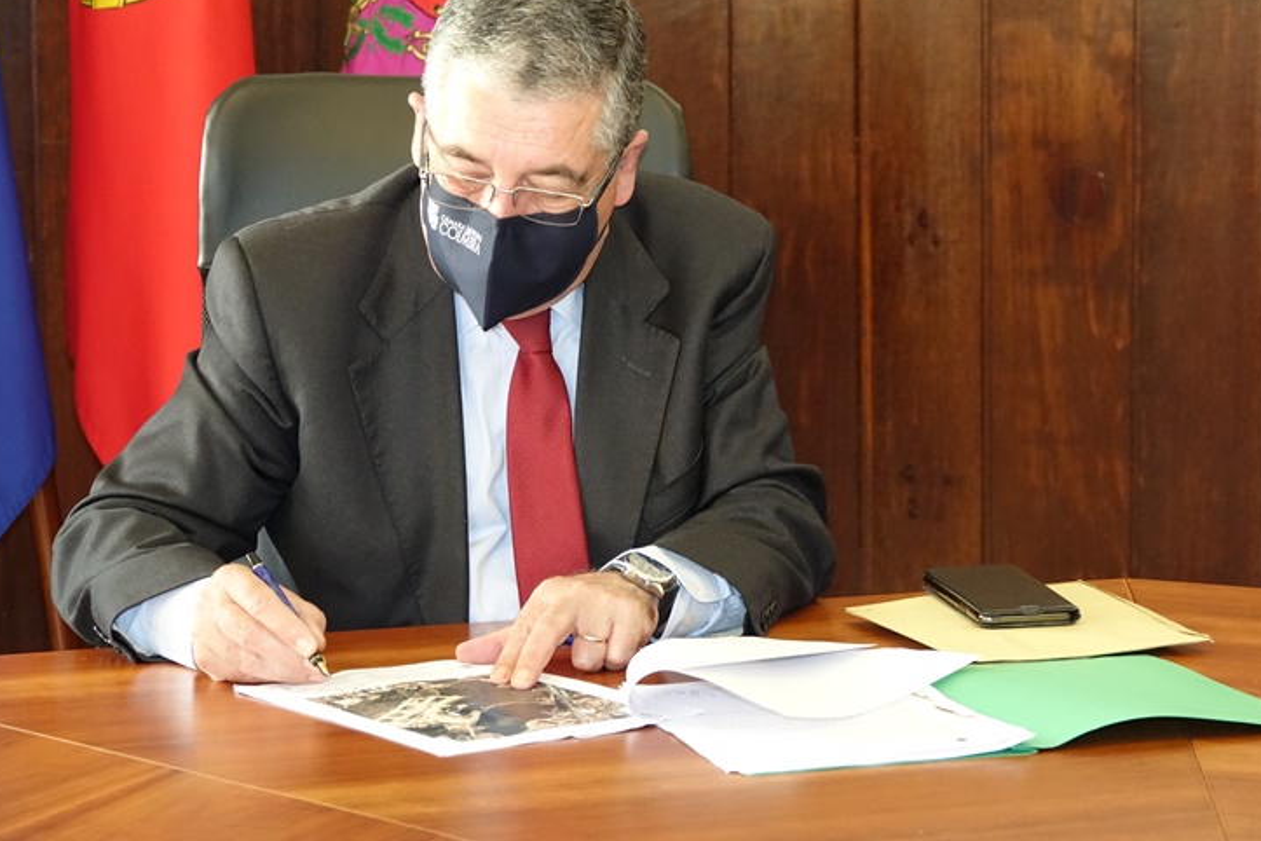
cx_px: 655
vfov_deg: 10.9
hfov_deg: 16.3
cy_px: 407
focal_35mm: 126
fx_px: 4413
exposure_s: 1/60
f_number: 4
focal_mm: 43.48
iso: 2000
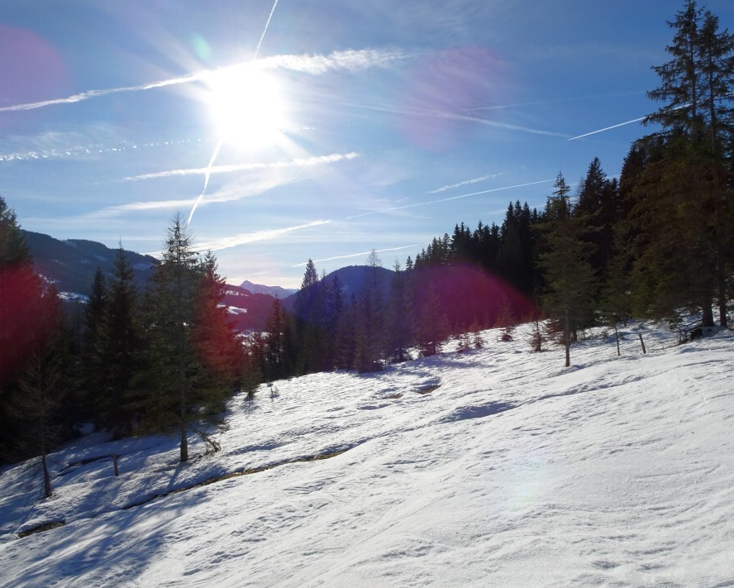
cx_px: 380
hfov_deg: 64.0
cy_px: 308
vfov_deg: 53.2
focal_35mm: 27
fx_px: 587
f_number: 3.5
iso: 80
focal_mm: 4.1
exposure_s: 1/2000
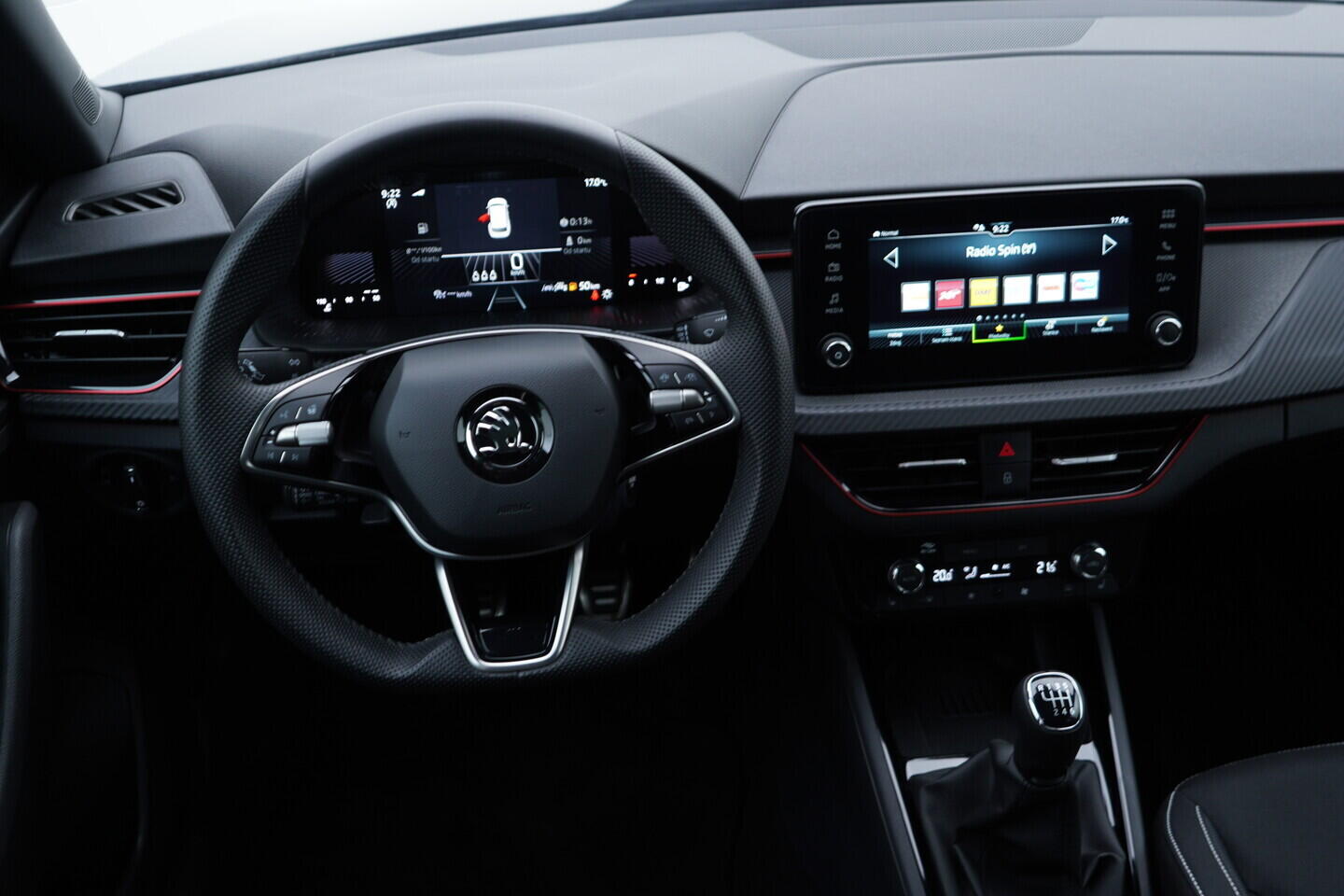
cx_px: 672
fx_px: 1344
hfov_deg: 53.1
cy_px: 448
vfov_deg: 36.9
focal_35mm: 36
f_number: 2.8
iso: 160
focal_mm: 24
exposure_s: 1/40
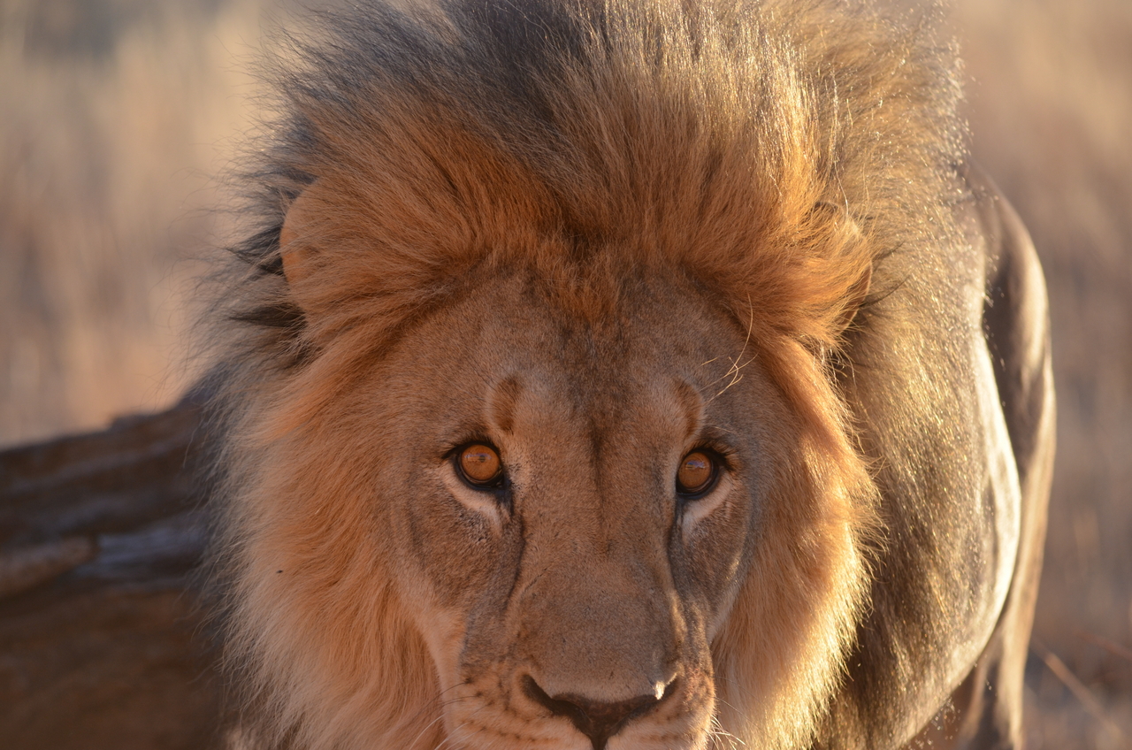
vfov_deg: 4.3
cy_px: 375
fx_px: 9885
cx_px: 566
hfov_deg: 6.6
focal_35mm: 315
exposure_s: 1/500
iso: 400
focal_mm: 210
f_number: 5.3
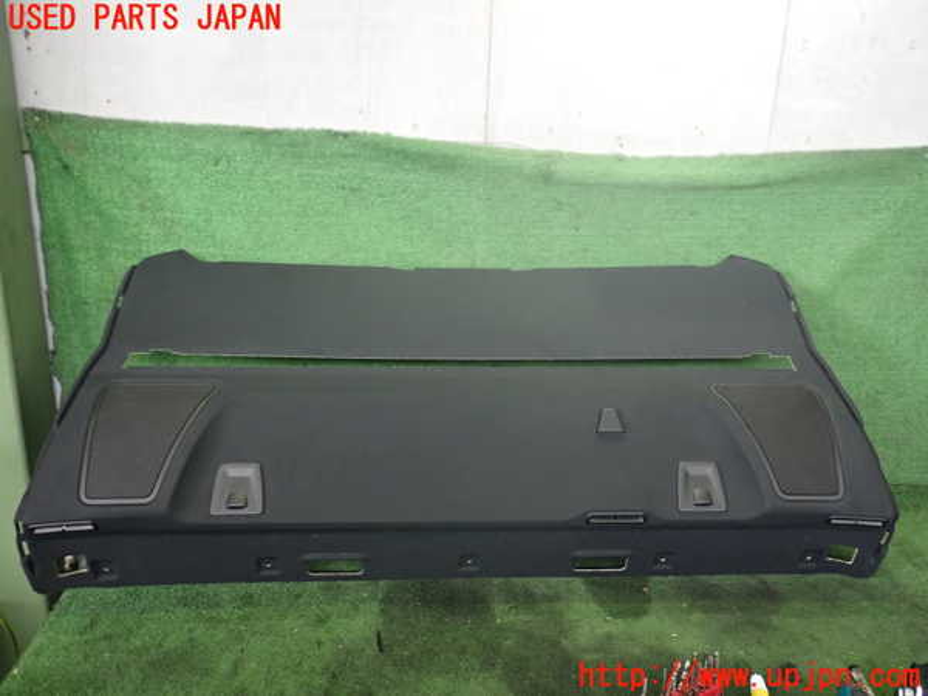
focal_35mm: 30
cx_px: 464
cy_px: 348
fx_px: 804
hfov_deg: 60.0
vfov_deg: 46.8
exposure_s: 1/30
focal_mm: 5.4
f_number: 2.3
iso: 250
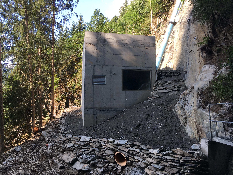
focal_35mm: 29
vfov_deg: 48.2
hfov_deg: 61.7
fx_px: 195
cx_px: 116
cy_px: 88
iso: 25
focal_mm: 4.15
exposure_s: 1/269
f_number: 2.2
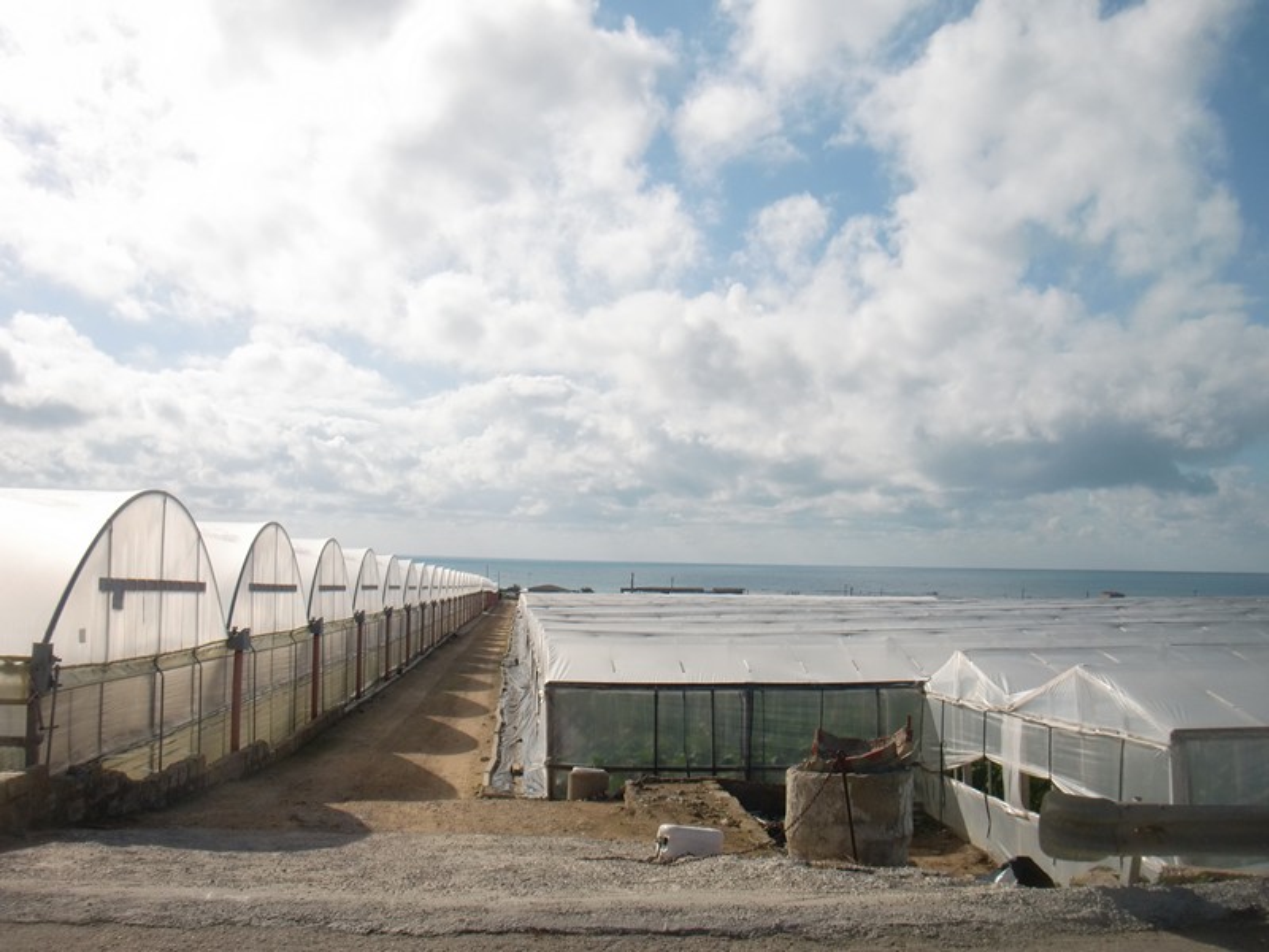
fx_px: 1393
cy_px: 476
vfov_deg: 37.7
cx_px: 634
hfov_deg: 49.0
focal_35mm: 38
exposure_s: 1/320
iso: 64
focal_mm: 6.66
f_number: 8.9
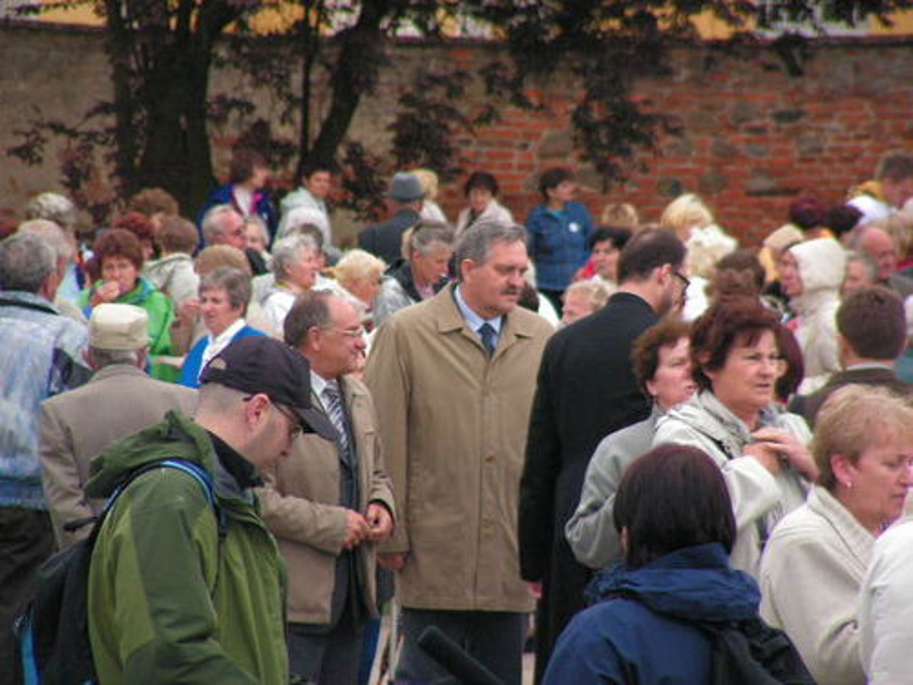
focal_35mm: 290
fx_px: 7649
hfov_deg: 6.8
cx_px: 456
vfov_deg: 5.1
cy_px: 342
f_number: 3.2
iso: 200
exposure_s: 1/320
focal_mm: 48
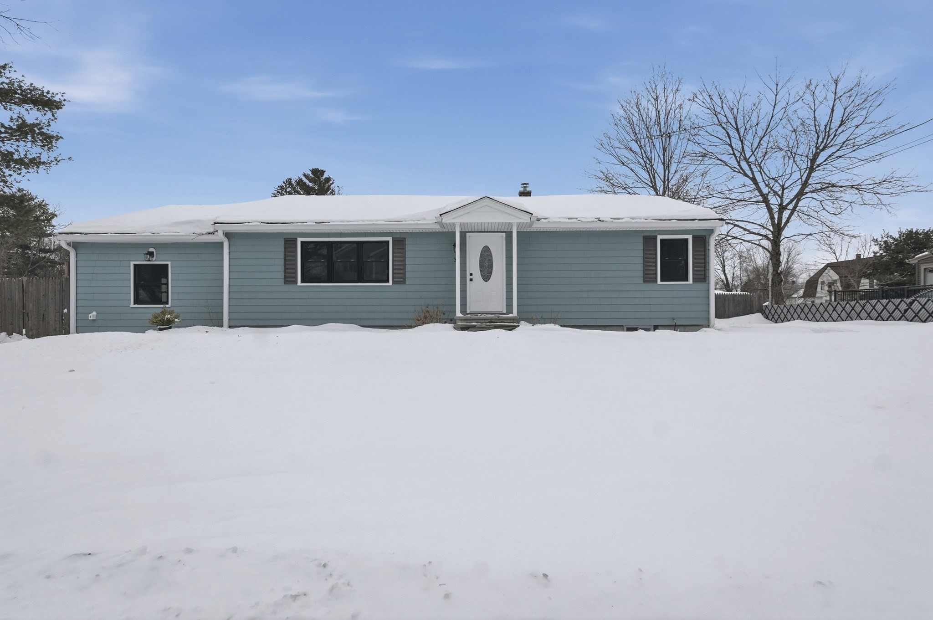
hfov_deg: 95.0
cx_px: 466
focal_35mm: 16
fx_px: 427
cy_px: 310
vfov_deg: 71.9
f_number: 7.1
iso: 800
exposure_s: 1/4000
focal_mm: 11
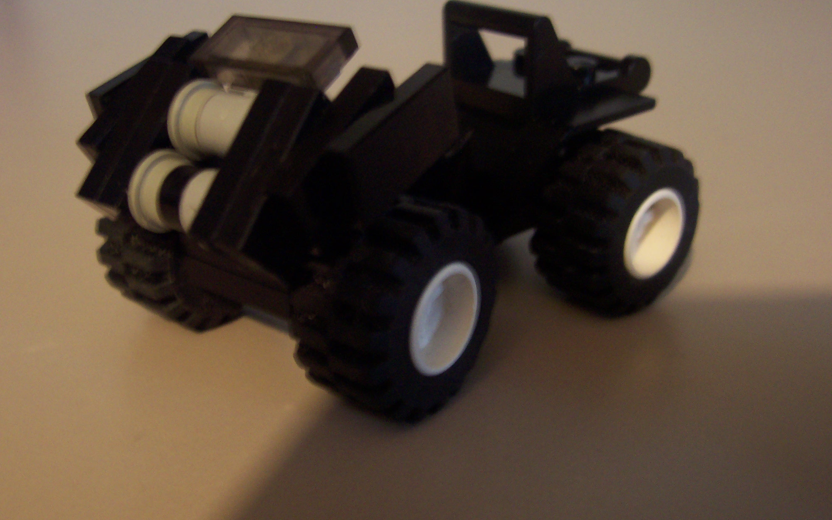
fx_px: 907
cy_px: 227
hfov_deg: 49.3
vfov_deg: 32.0
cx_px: 416
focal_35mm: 40
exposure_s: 1/8
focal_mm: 5.6
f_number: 2.8
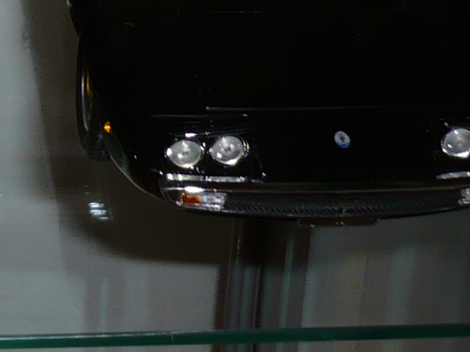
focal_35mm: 143
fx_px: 1942
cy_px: -340
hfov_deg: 13.1
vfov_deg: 9.7
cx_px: -218
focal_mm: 5.8
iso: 100
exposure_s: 1/30
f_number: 2.8
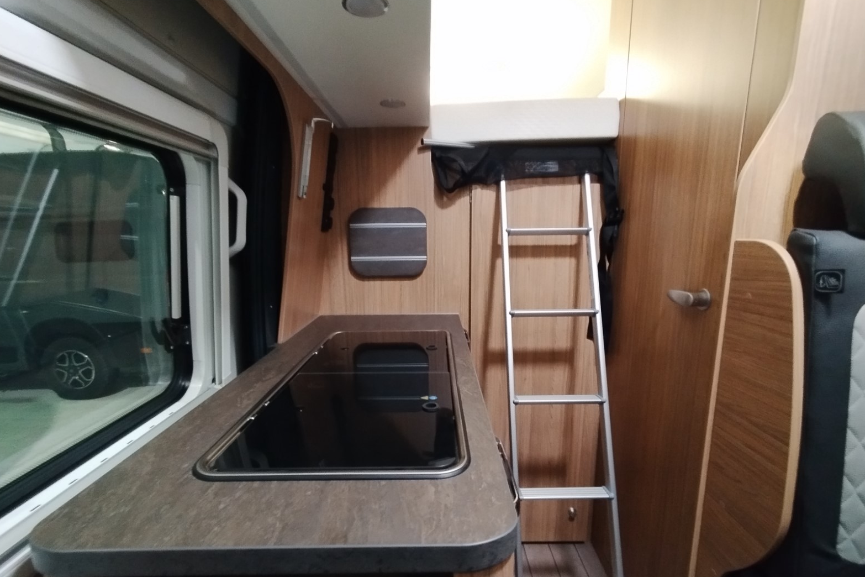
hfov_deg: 93.3
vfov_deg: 70.4
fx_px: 408
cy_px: 306
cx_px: 435
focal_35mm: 17
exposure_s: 1/20
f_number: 2.2
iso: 390
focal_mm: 1.65
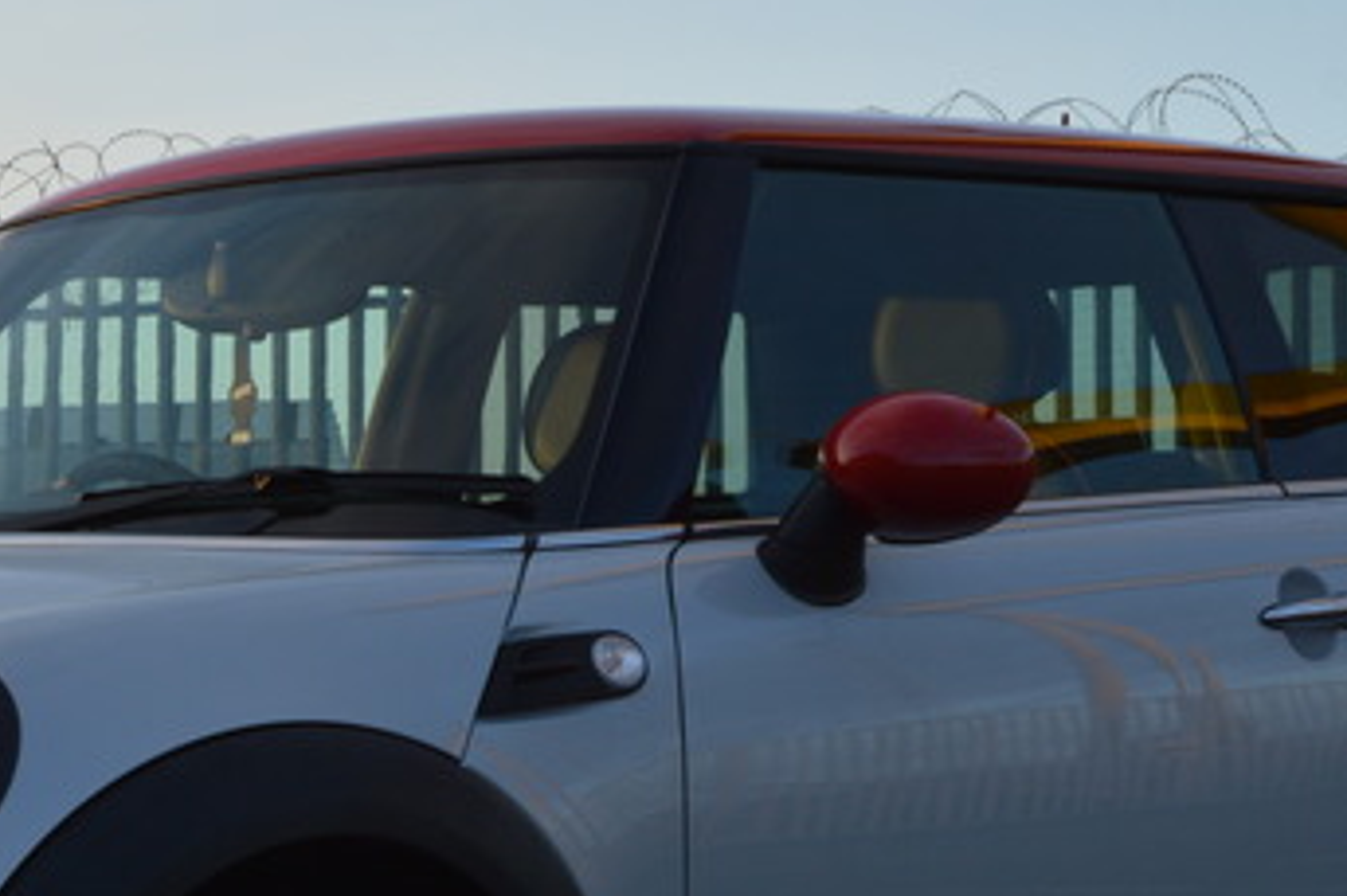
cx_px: -4
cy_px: 706
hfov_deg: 15.5
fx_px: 4842
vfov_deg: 10.5
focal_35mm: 129
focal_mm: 29
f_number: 16
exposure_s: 1/13
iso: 100
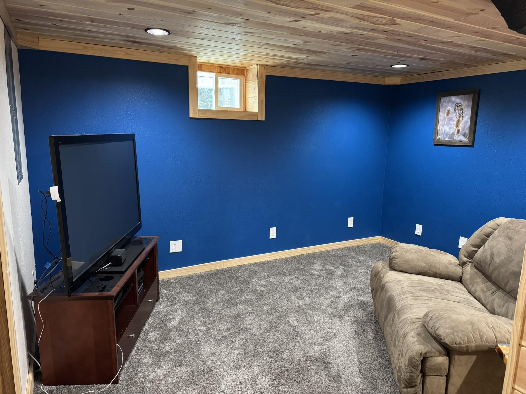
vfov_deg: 56.8
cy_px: 197
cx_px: 263
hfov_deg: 71.6
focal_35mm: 24
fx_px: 365
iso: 800
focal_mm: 6.76
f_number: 1.78
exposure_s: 1/40
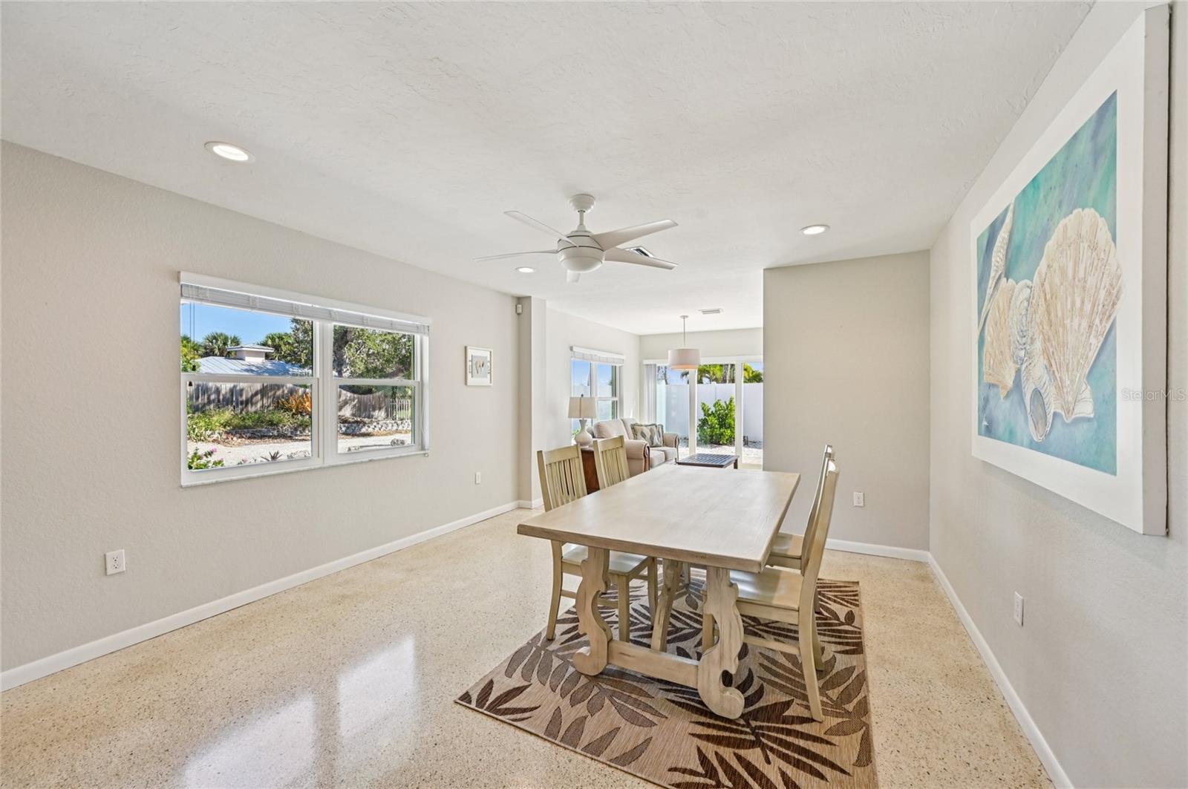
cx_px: 594
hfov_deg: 104.3
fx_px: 461
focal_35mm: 14
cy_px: 394
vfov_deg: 81.1
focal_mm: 14
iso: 400
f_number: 8
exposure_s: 1/250
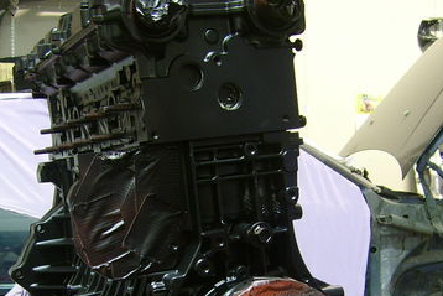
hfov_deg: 30.9
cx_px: 199
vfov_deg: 20.7
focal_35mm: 65
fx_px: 800
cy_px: 244
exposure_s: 1
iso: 100
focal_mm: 5.95
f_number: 2.8
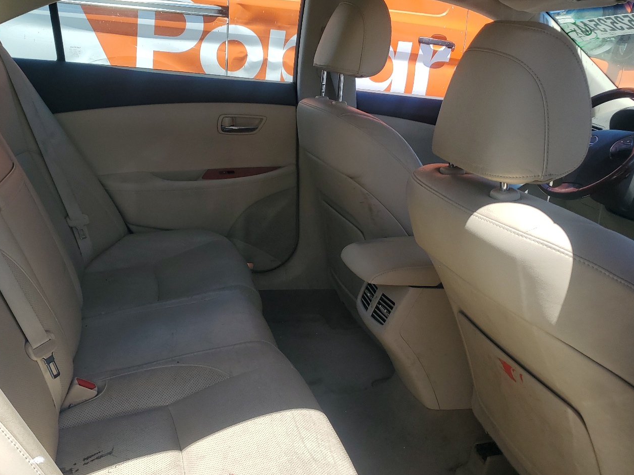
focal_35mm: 33
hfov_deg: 55.0
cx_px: 258
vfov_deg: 42.9
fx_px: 604
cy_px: 221
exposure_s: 1/1667
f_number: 1.5
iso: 50
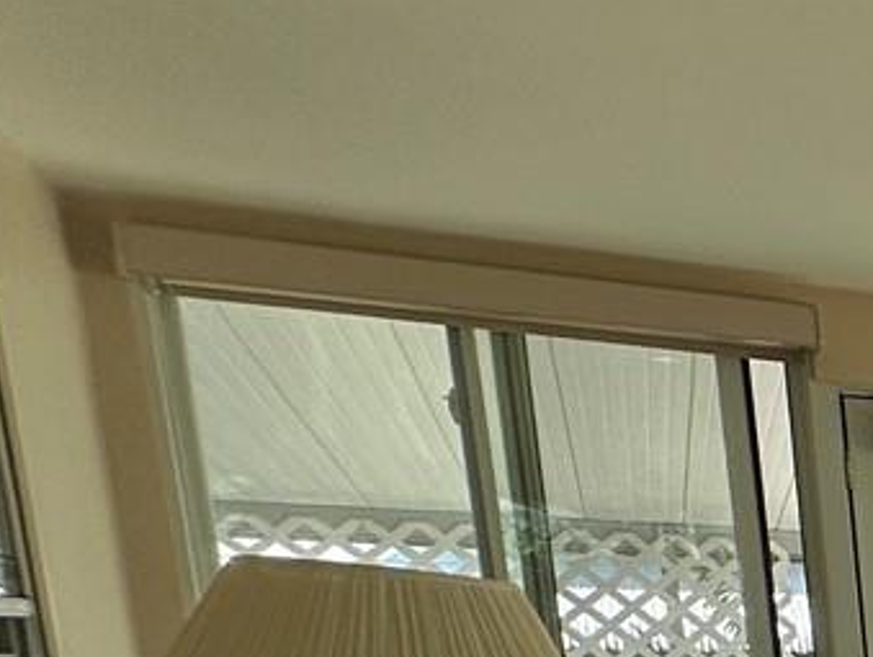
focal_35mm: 66
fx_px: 1666
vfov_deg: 19.8
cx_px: 2042
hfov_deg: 15.7
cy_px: 943
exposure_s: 1/703
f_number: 2.2
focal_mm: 2.22
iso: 40
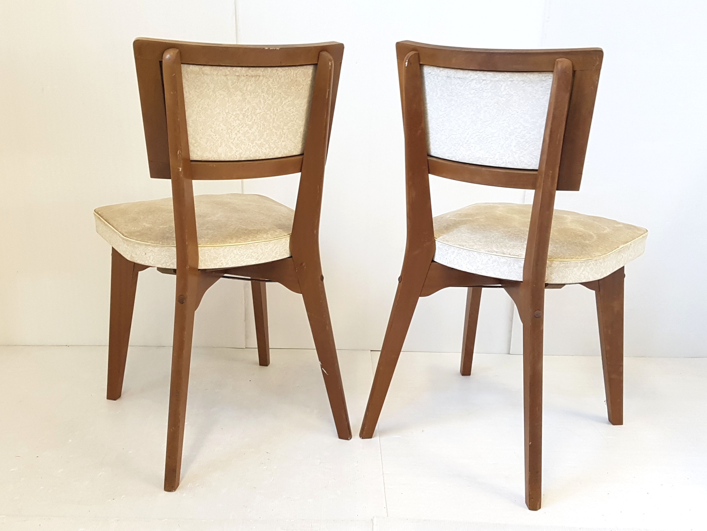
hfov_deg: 67.3
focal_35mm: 26
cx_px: 354
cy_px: 266
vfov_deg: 53.1
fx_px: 531
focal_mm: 4.2
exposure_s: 1/50
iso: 100
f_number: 1.7
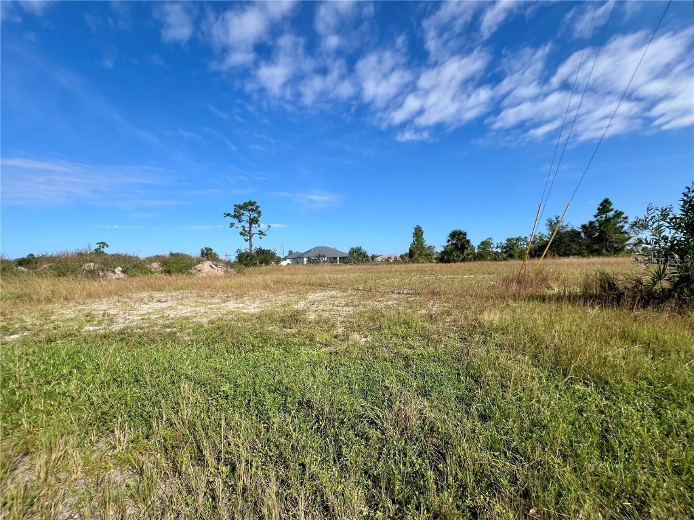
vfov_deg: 89.9
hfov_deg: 106.2
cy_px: 260
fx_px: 261
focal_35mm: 13
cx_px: 347
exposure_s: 1/1845
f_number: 1.8
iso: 32
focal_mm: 1.57
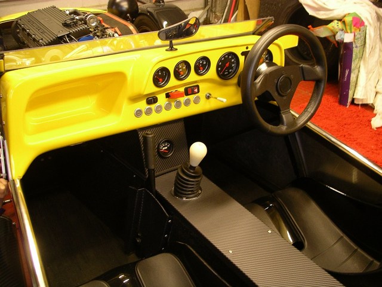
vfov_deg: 38.7
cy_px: 144
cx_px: 191
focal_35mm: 37
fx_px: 408
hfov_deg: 50.1
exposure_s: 1/13
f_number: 2.8
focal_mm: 7.8
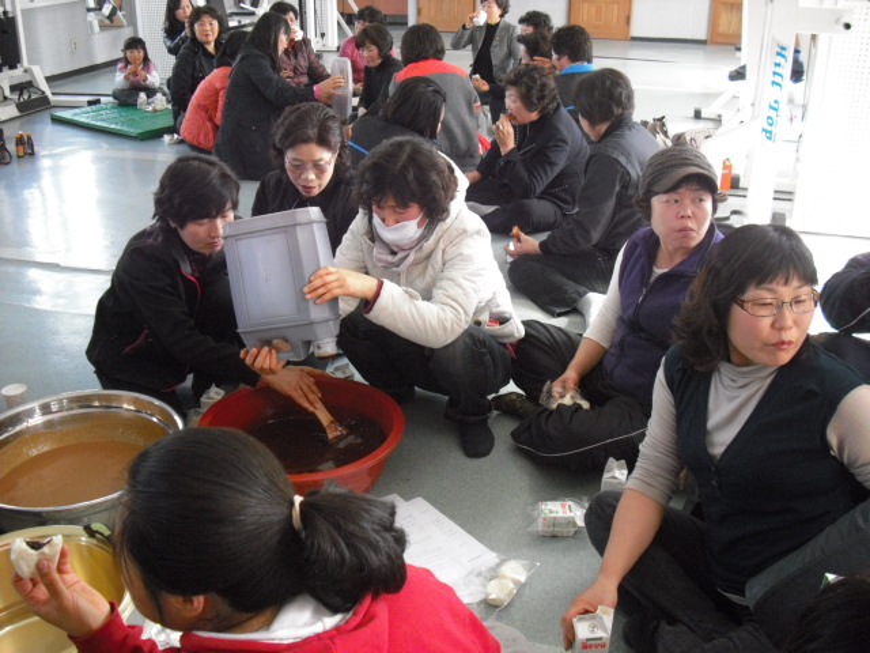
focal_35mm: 38
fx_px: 955
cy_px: 326
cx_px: 435
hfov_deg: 49.0
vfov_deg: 37.7
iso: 400
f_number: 2.8
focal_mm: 6.2
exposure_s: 1/100
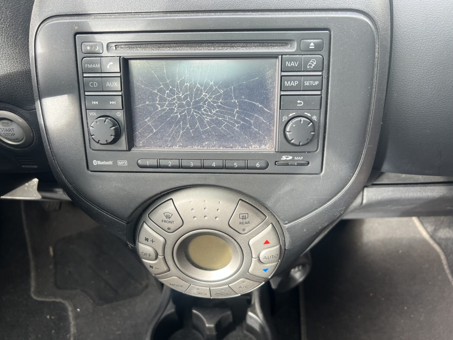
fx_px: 340
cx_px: 226
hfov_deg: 67.3
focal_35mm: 26
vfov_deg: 53.1
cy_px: 170
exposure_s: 1/121
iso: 50
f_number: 1.5
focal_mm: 5.7
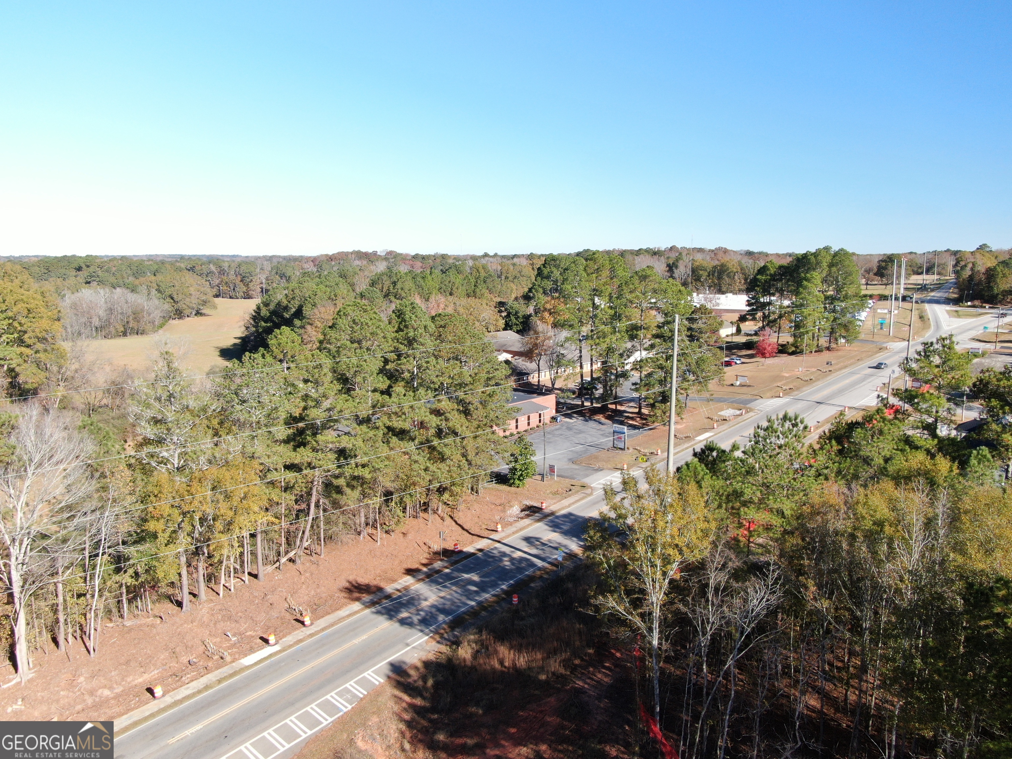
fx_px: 702
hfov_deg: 71.6
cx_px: 506
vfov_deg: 56.8
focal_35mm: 24
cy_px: 380
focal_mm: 4.39
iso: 100
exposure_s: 1/240
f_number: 2.8
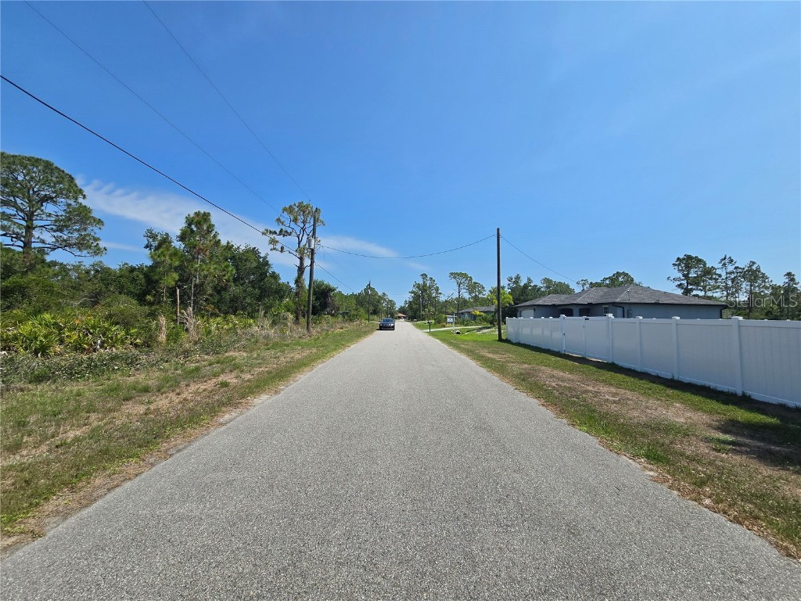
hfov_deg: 106.2
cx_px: 400
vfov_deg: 89.9
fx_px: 301
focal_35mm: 13
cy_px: 300
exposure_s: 1/3300
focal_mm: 2.2
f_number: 2.2
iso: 50
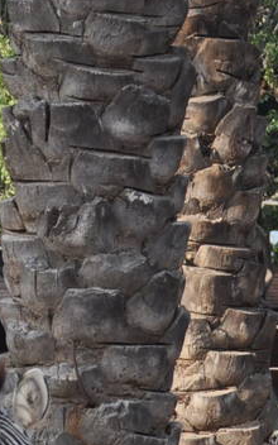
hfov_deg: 1.8
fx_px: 8841
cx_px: 326
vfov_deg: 2.9
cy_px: 575
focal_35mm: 729
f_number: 5.6
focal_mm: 105
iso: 280
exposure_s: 1/500
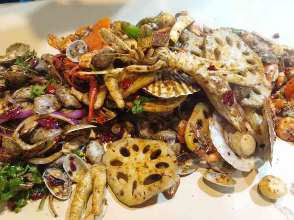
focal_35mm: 27
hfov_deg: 65.3
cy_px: 110
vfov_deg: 51.4
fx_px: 229
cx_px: 147
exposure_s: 1/33.3
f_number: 1.6
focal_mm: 5.56
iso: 400
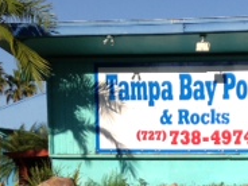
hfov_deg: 16.7
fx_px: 824
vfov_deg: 12.3
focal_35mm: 115
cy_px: 272
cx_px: 257
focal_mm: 4.13
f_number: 2.4
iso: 50
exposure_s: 1/1642
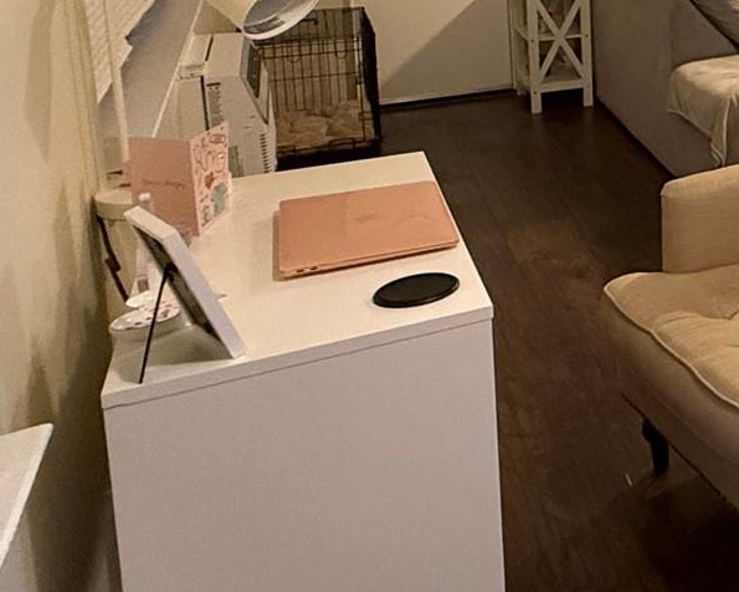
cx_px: 1027
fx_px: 1028
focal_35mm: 47
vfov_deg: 29.5
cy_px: -30
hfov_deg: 29.3
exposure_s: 1/60
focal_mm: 2.22
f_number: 2.2
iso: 400
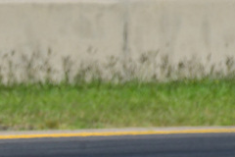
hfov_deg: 0.8
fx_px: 16305
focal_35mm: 2498
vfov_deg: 0.6
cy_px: 254
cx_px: -134
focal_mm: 500
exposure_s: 1/640
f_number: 11
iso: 320
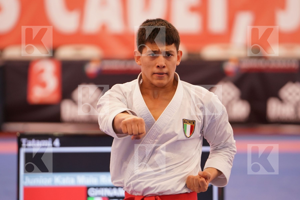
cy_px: 100
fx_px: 2500
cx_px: 150
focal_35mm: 300
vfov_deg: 4.6
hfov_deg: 6.9
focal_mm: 200
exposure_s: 1/500
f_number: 2.8
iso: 1600
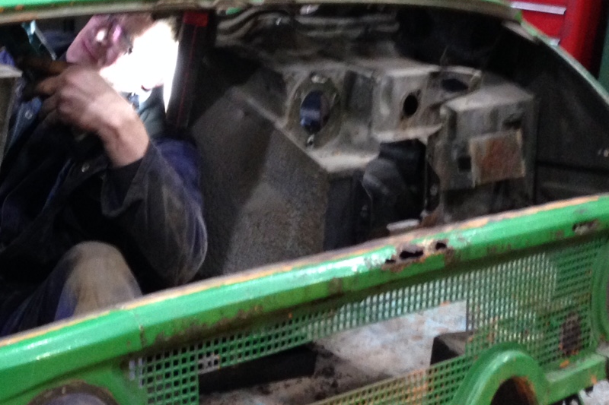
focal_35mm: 70
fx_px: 1184
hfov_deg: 28.2
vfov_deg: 19.4
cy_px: 232
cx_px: 116
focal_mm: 4.12
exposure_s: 1/20
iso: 250
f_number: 2.4
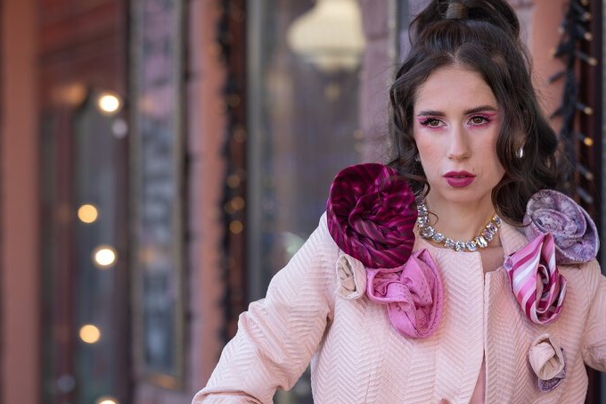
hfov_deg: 13.7
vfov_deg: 9.1
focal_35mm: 150
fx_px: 2524
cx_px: 354
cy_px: 272
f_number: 2.5
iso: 100
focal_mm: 85
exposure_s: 1/250
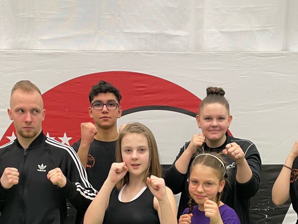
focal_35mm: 63
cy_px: 236
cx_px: 156
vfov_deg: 22.2
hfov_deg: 30.7
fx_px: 542
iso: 100
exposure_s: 1/50
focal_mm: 4.2
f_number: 1.6
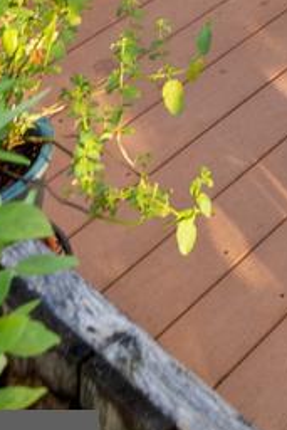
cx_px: 539
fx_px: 1182
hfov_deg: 12.5
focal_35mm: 99
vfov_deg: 12.6
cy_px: -742
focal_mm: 16.5
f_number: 7.1
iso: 250
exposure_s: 1/13
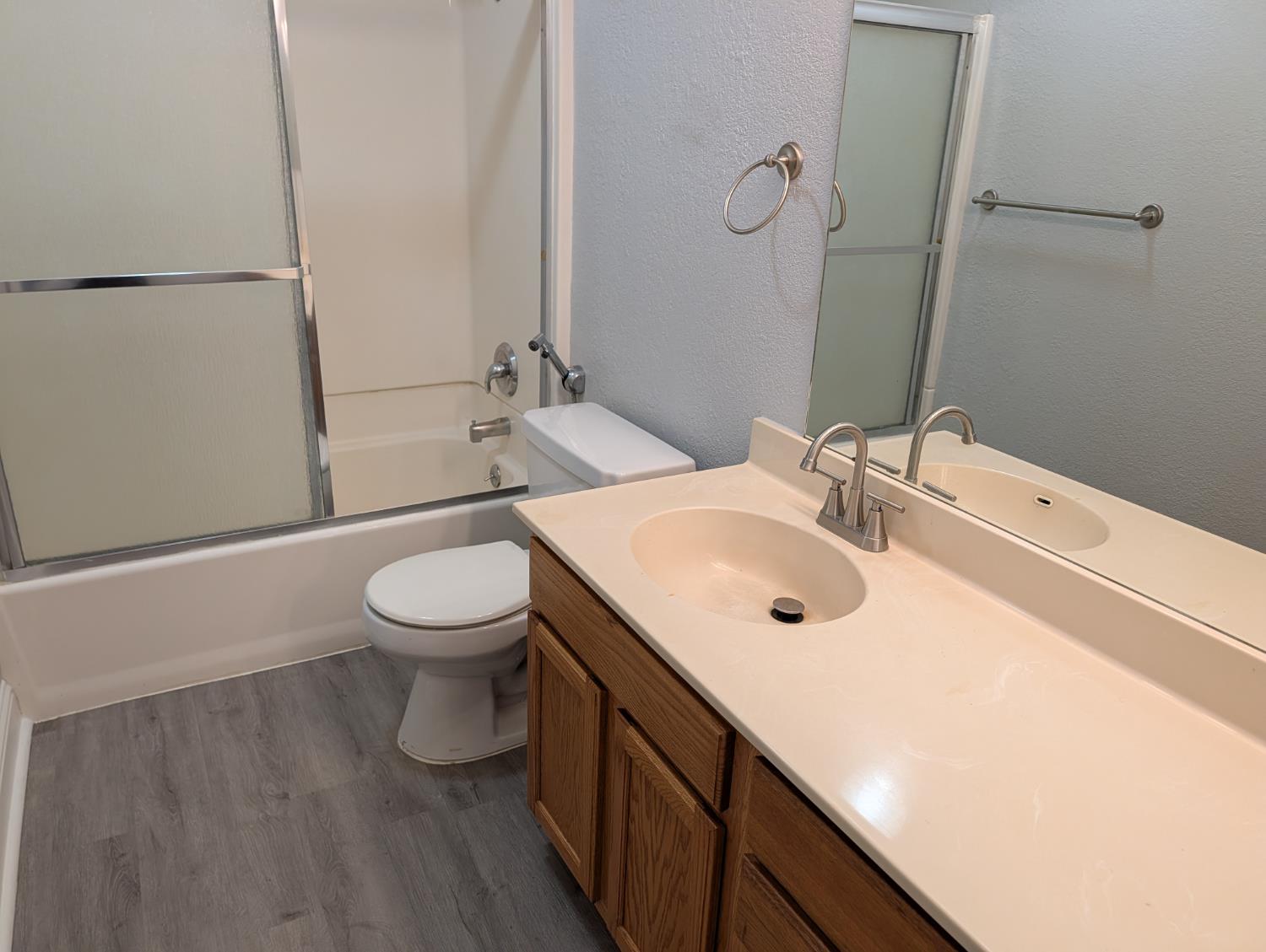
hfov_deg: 71.5
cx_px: 633
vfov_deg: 56.9
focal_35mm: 24
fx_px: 879
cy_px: 476
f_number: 1.68
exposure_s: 1/120
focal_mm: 6.9
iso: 148
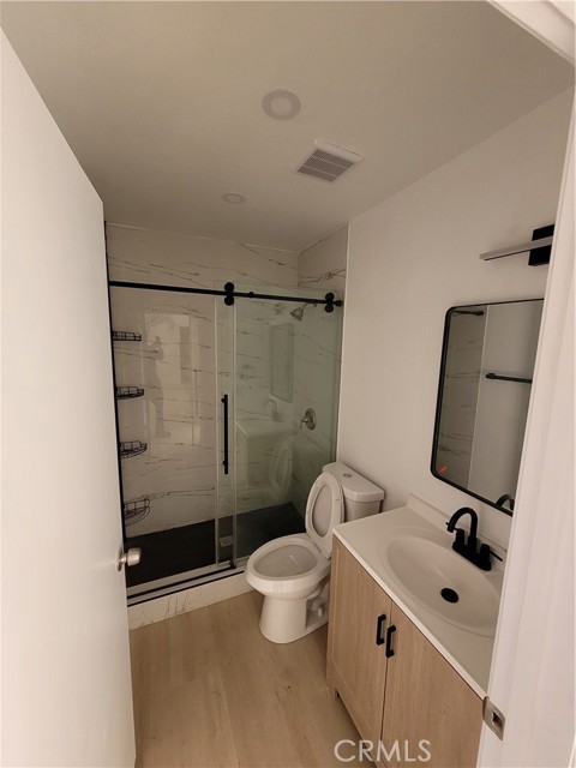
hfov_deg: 89.9
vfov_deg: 106.2
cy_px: 384
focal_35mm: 13
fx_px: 288
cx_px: 288
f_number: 2.2
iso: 160
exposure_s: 1/60
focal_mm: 1.74
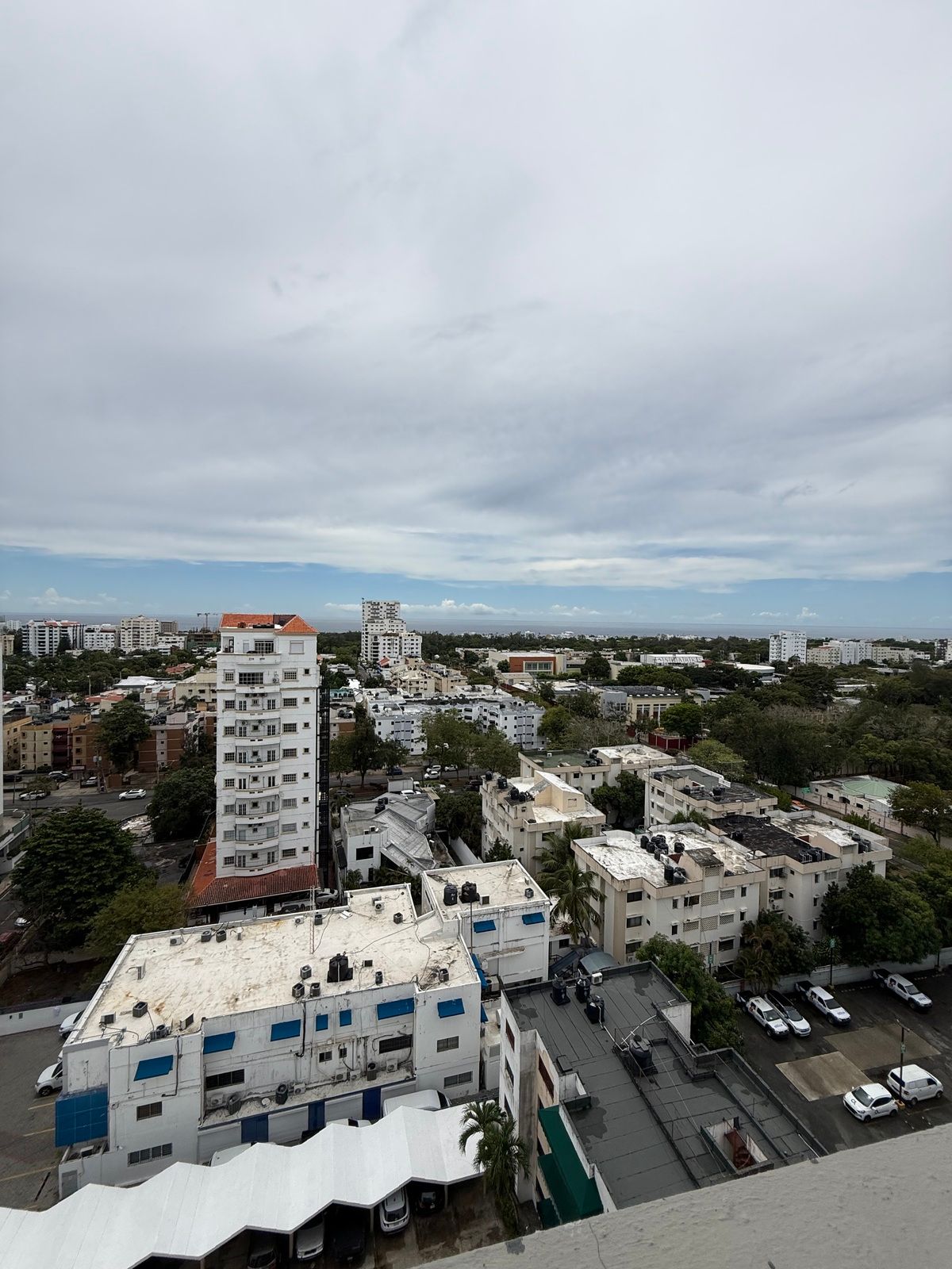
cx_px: 476
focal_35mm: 14
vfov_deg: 102.1
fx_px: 513
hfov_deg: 85.7
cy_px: 634
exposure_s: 1/4425
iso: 50
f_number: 2.2
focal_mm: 2.22
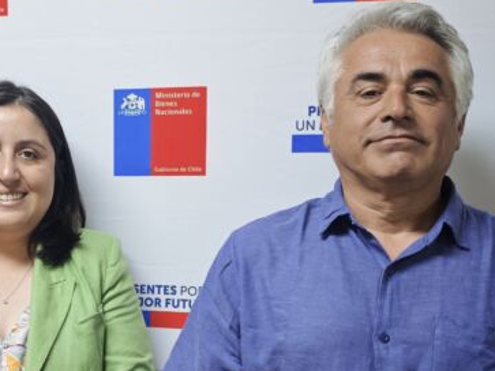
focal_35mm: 76
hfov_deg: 25.4
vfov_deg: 19.3
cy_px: 250
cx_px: 134
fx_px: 1086
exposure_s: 1/100
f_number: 1.63
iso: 400
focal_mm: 8.72
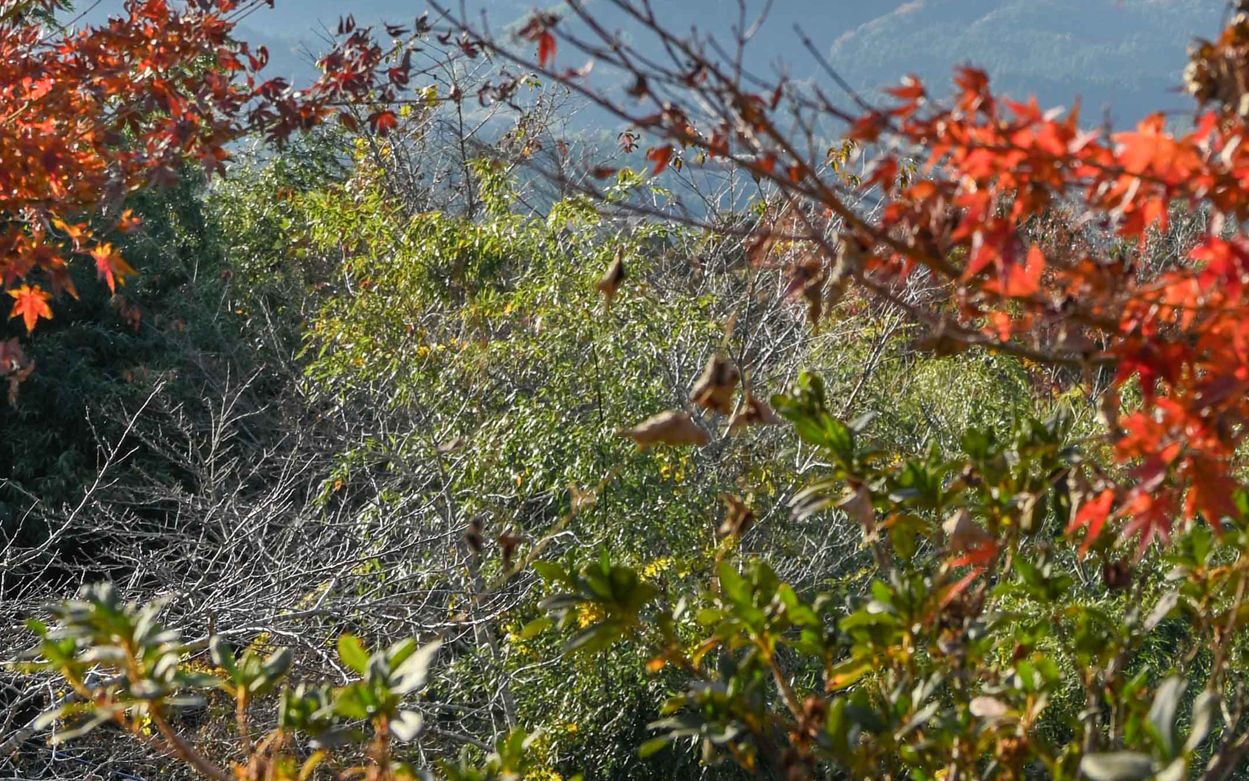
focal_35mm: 137
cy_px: -697
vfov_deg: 9.1
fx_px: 4663
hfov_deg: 15.2
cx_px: 908
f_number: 9
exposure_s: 1/200
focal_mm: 48
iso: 160
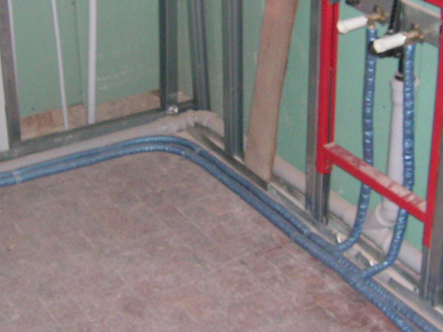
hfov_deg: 25.7
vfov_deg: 19.3
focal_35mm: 76
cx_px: 227
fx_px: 973
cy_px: 115
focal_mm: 5.4
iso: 200
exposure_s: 1/60.1
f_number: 2.8
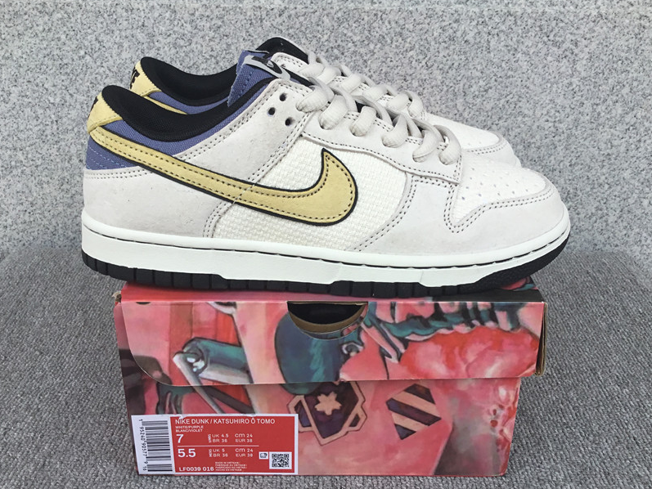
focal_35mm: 35
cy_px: 251
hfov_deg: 52.6
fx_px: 659
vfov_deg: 40.7
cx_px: 327
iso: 25
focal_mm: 3.3
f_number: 2.4
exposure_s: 1/558
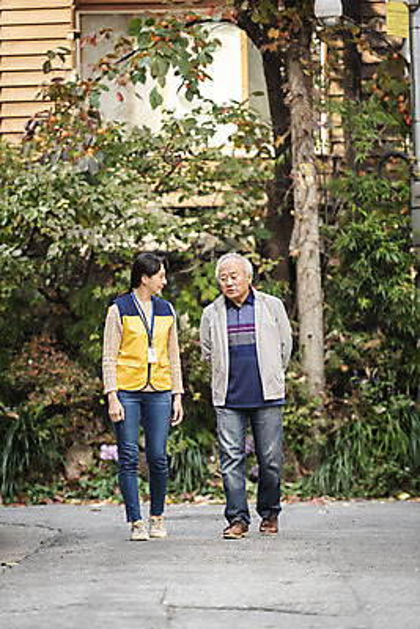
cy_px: 314
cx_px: 210
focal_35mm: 180
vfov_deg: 11.4
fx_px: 3147
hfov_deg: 7.6
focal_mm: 180
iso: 200
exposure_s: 1/200
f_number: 2.8
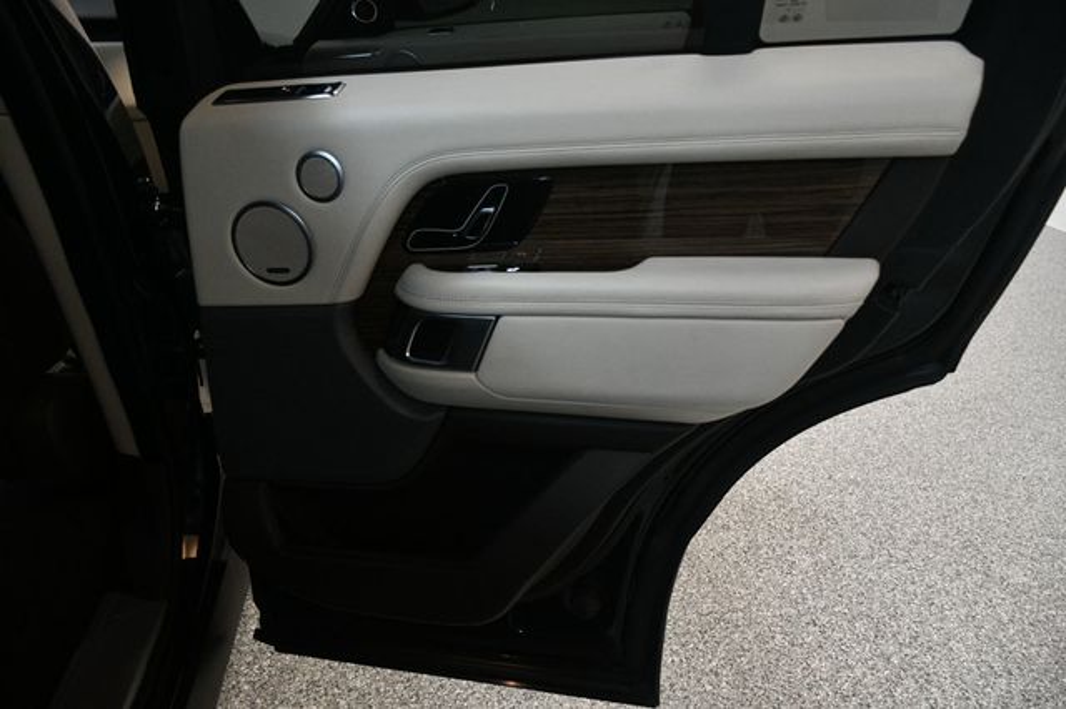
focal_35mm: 27
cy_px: 354
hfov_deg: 67.4
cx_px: 533
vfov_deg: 47.9
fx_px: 799
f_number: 3.5
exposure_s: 1/125
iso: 1600
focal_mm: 18
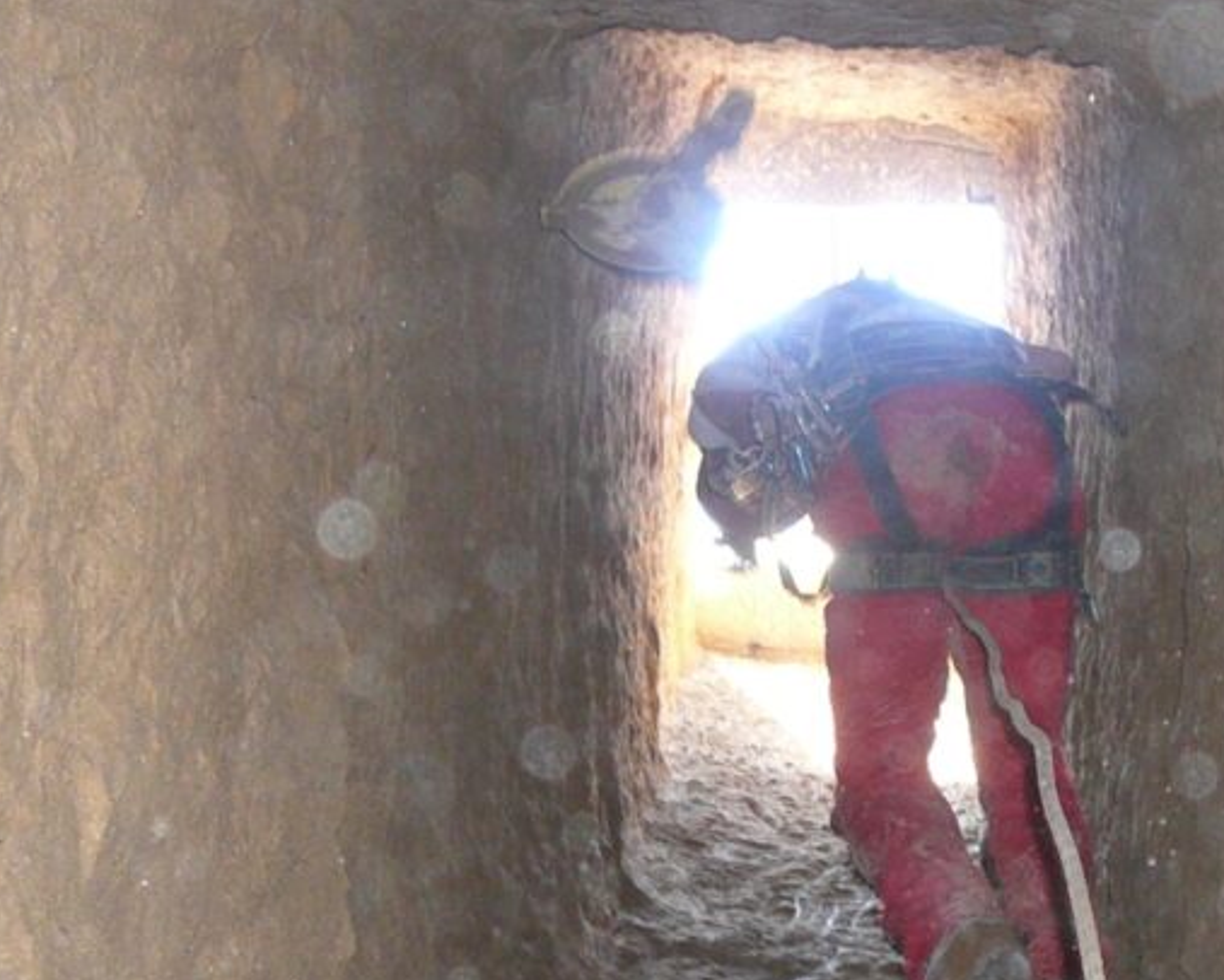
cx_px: 966
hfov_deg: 27.0
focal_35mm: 69
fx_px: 2501
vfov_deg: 21.6
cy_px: 917
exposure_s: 1/30
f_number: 2.8
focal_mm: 5.2
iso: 200
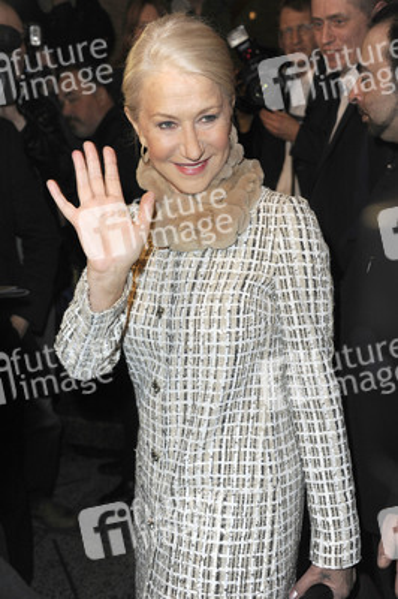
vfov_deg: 44.5
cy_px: 300
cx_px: 199
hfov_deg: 30.5
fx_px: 731
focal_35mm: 44
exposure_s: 1/160
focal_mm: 44
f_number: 5.6
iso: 1250
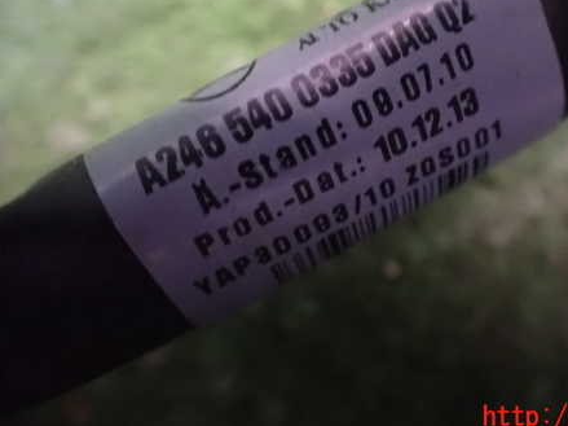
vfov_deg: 34.8
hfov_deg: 45.0
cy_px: 142
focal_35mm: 41
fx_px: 673
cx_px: 387
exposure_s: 1/25
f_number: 2.3
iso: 1600
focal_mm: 5.4
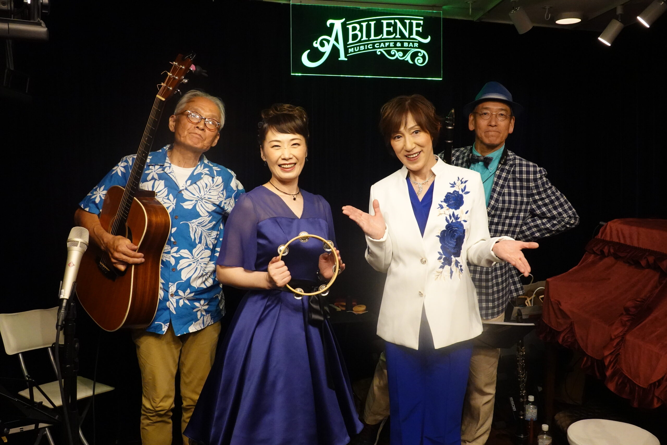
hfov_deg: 55.8
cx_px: 334
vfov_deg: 38.9
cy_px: 222
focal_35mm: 34
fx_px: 630
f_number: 5.6
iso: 2000
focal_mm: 12.51
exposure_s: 1/100
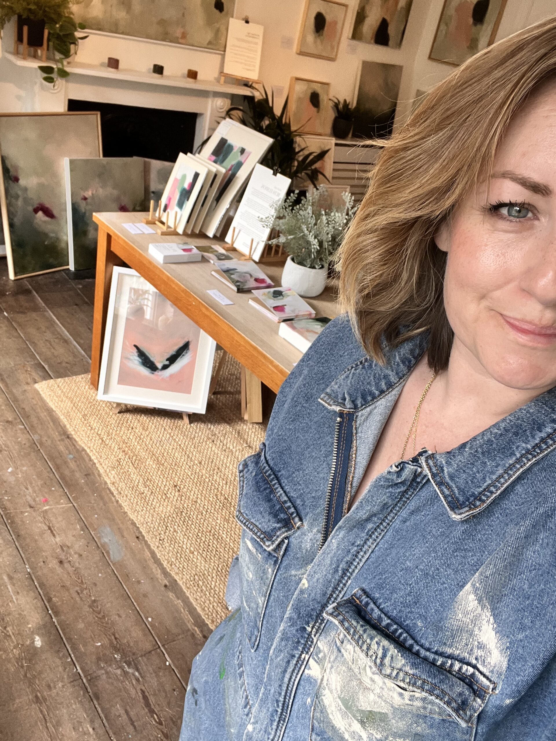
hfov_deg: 46.8
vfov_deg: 60.0
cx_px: 278
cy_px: 370
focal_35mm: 30
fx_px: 642
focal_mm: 2.71
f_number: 2.2
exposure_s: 1/100
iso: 80
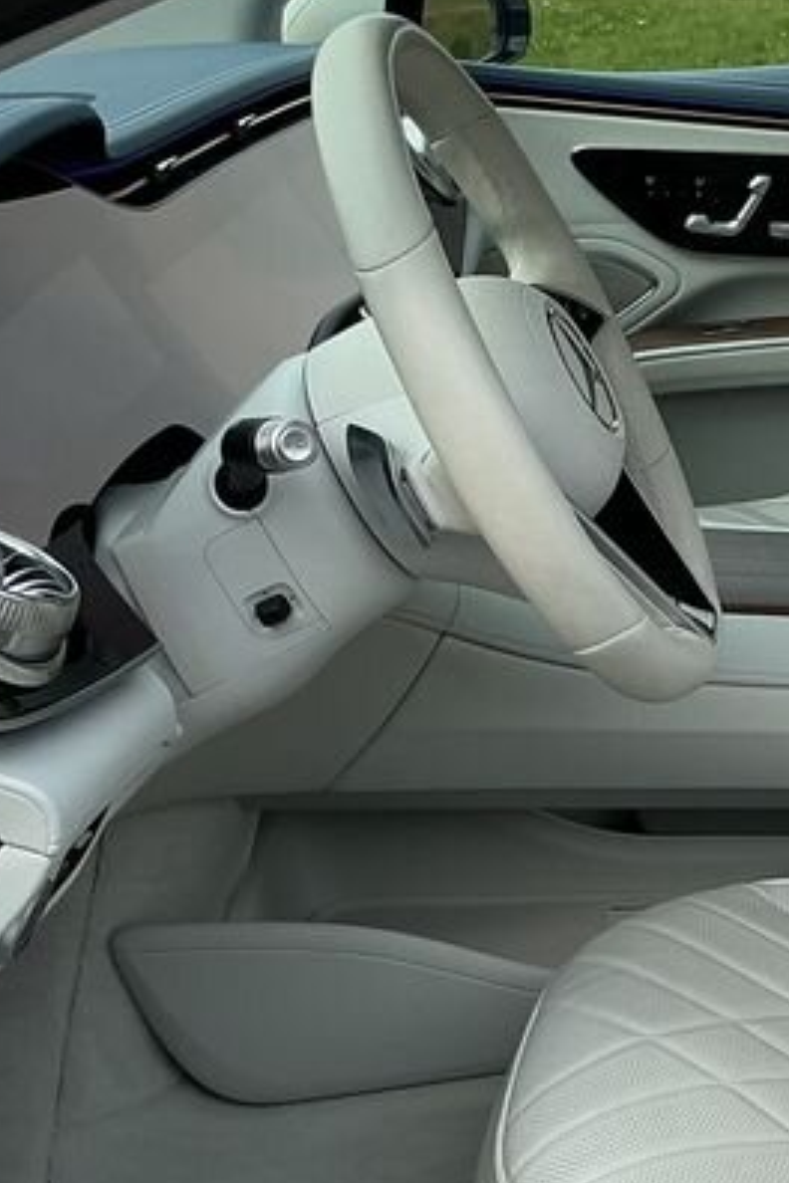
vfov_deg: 26.0
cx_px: 956
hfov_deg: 16.7
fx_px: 2564
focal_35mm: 78
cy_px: 678
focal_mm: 3
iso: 25
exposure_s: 1/568
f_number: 1.8
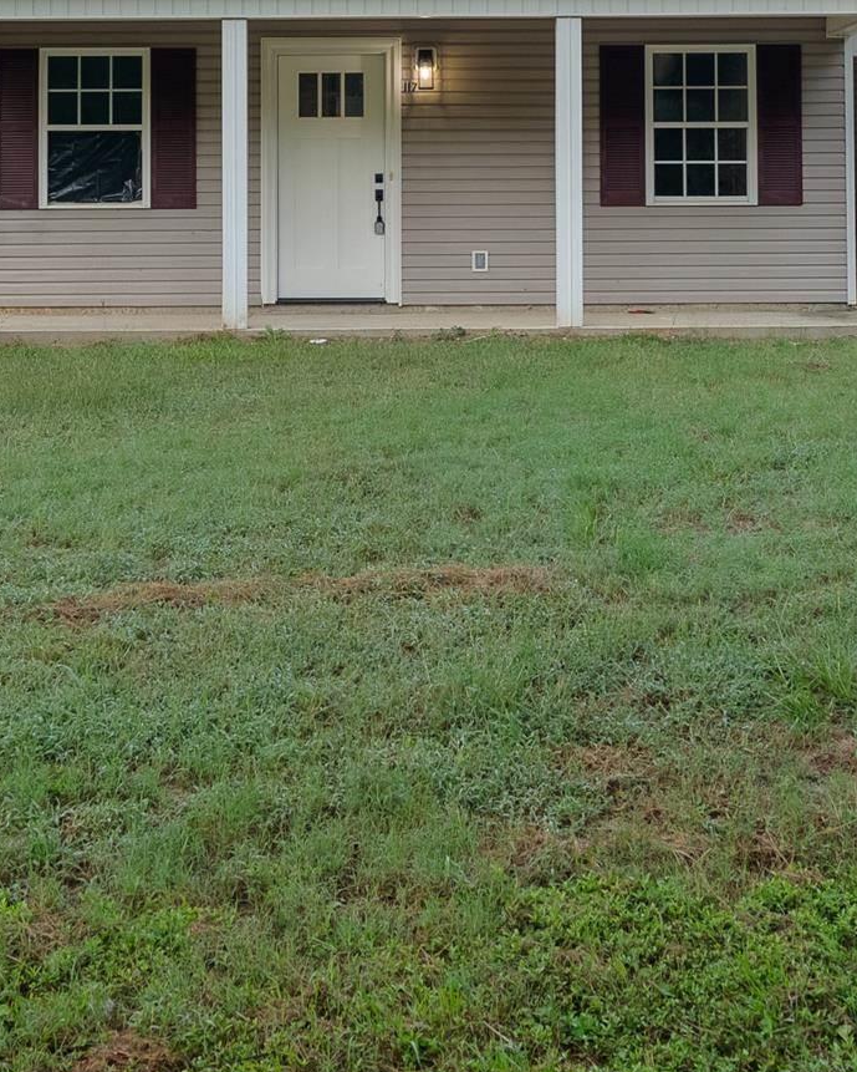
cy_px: 133
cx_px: 413
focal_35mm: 61
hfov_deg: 24.8
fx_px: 1945
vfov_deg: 29.7
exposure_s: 1/250
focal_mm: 22.5
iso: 250
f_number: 5.6
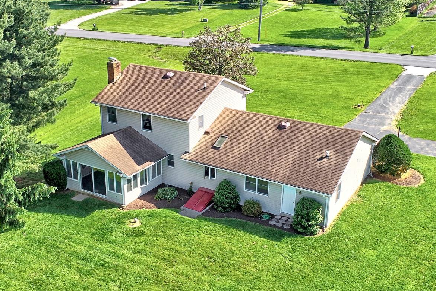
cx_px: 190
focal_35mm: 42
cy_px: 154
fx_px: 509
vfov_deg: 31.9
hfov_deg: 46.3
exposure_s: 1/500
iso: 100
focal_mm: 8.8
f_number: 5.6
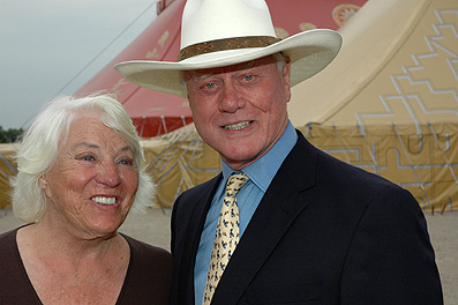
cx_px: 229
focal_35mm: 66
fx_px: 839
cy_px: 152
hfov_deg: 30.5
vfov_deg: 20.6
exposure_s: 1/250
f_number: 8
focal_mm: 44
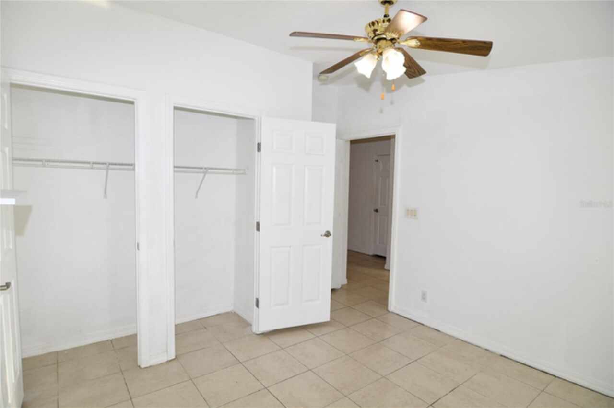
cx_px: 307
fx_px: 307
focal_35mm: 18
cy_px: 204
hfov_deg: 90.0
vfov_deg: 67.3
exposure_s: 1/100
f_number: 5
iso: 200
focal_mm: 12
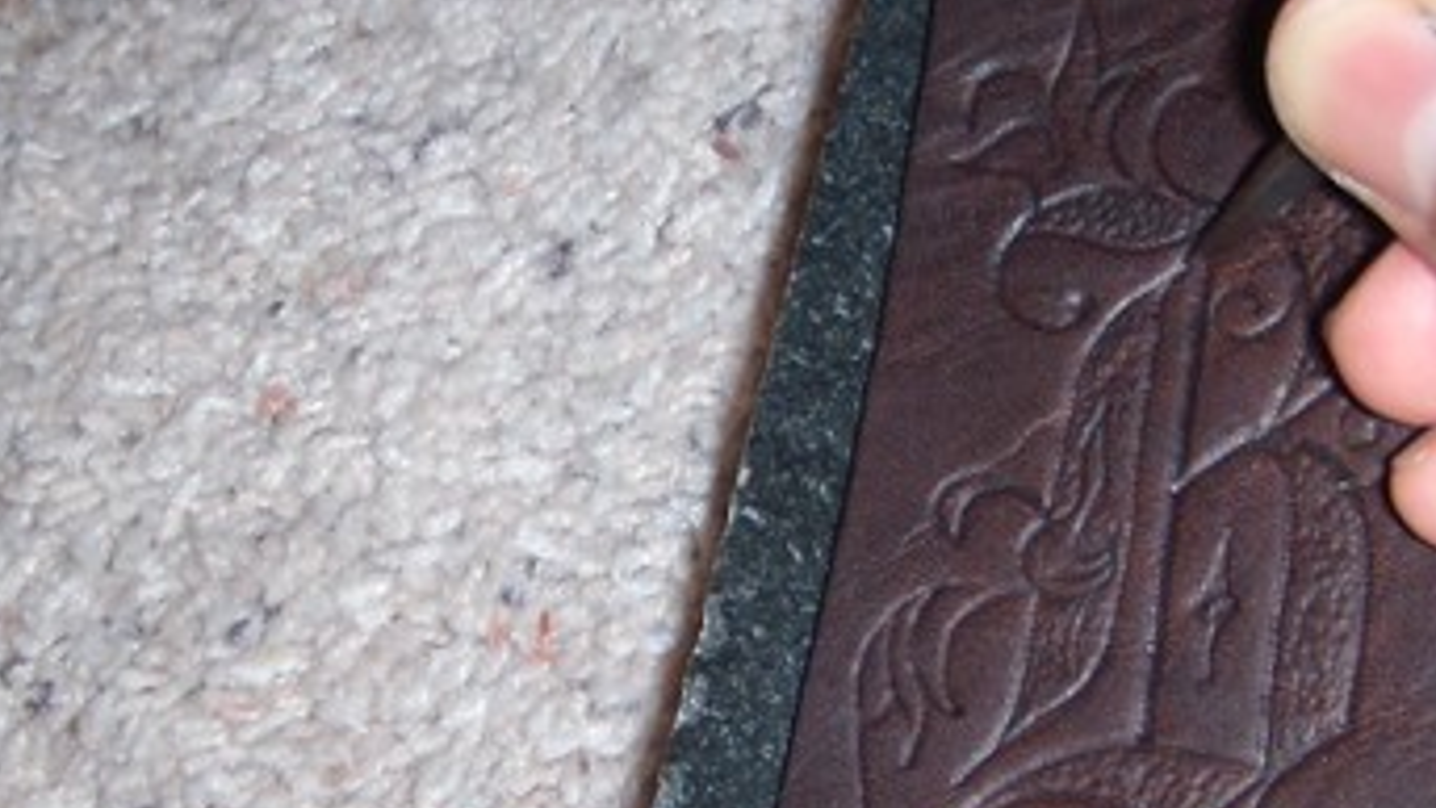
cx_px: 703
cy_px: 766
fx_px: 3237
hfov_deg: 25.0
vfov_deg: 14.1
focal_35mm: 85
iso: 64
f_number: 3.5
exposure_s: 1/60.2
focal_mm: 6.4
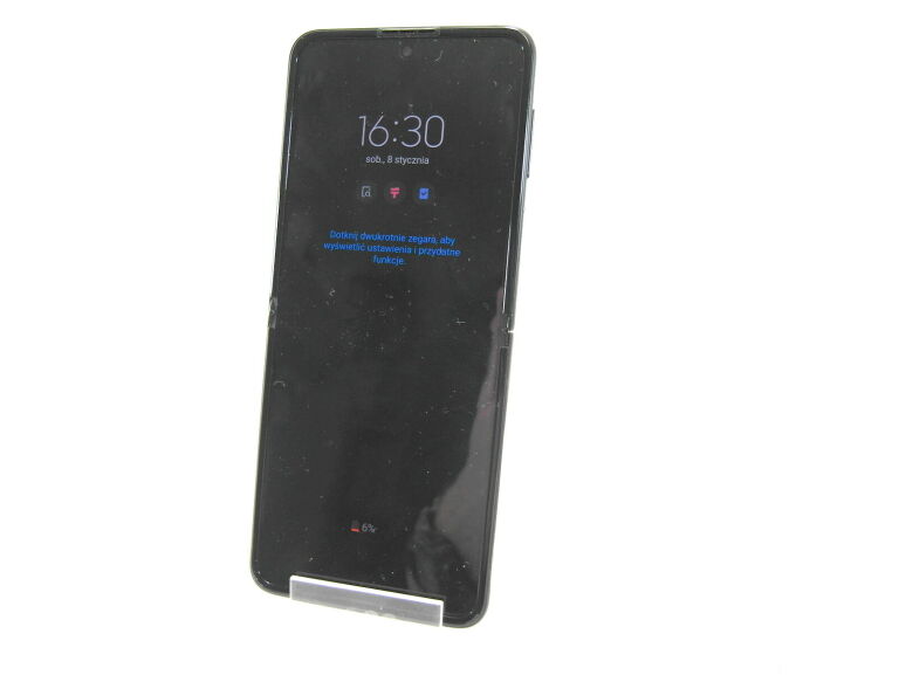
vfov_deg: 56.9
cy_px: 338
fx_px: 624
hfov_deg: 71.6
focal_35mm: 24
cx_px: 450
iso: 80
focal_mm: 5.2
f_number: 1.8
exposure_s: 1/125
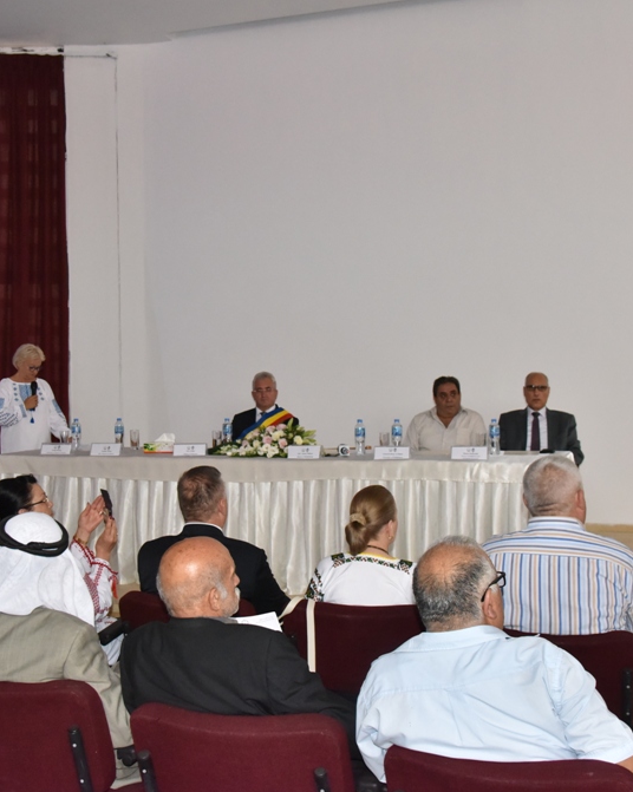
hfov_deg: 34.8
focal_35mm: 43
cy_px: 394
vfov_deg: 42.9
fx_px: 1008
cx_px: 276
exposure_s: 1/250
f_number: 6.3
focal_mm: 30
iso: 2500
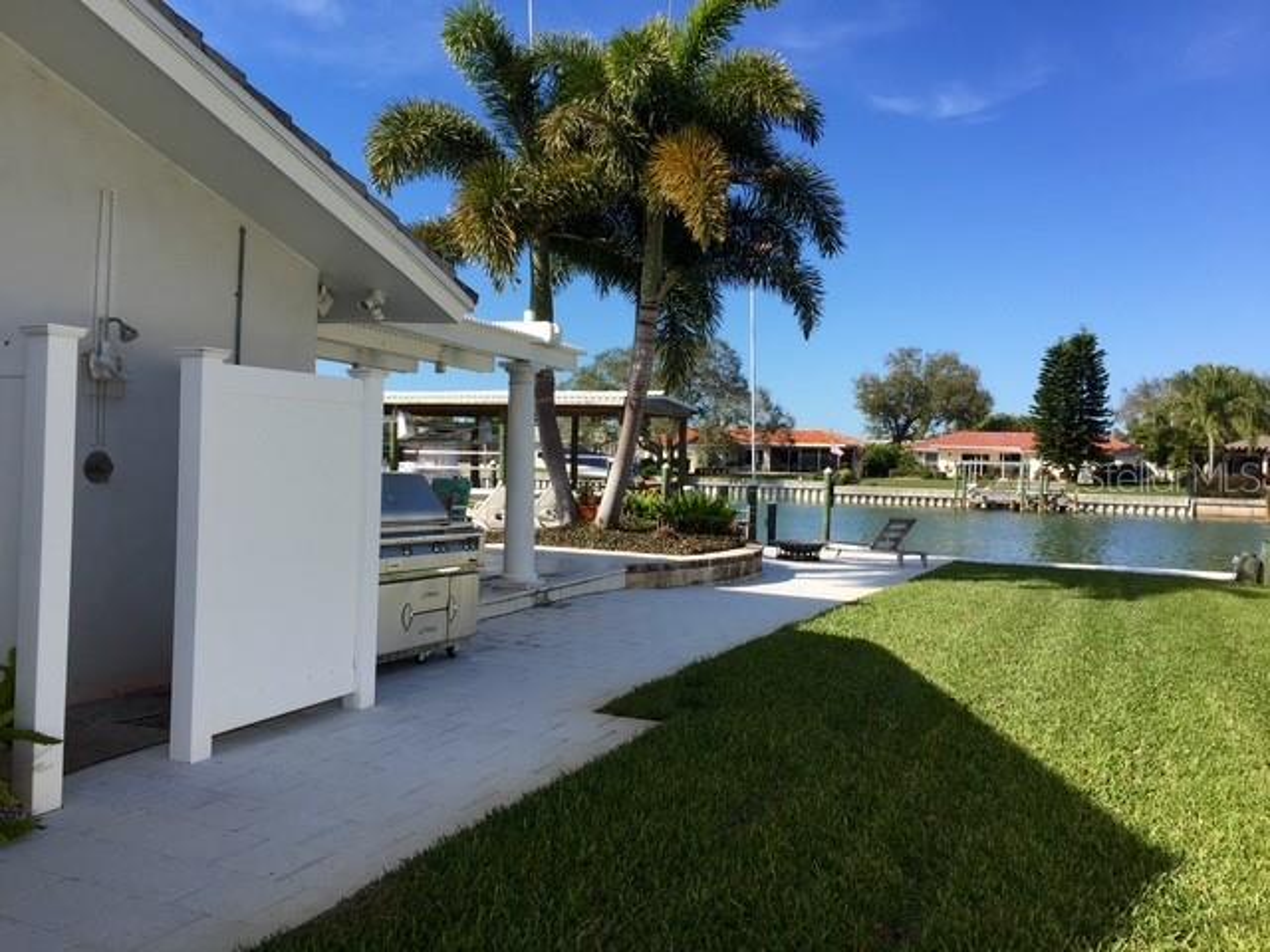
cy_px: 476
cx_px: 635
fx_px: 1064
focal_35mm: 29
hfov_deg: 61.7
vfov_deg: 48.2
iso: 32
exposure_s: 1/1721
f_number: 2.2
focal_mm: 4.15
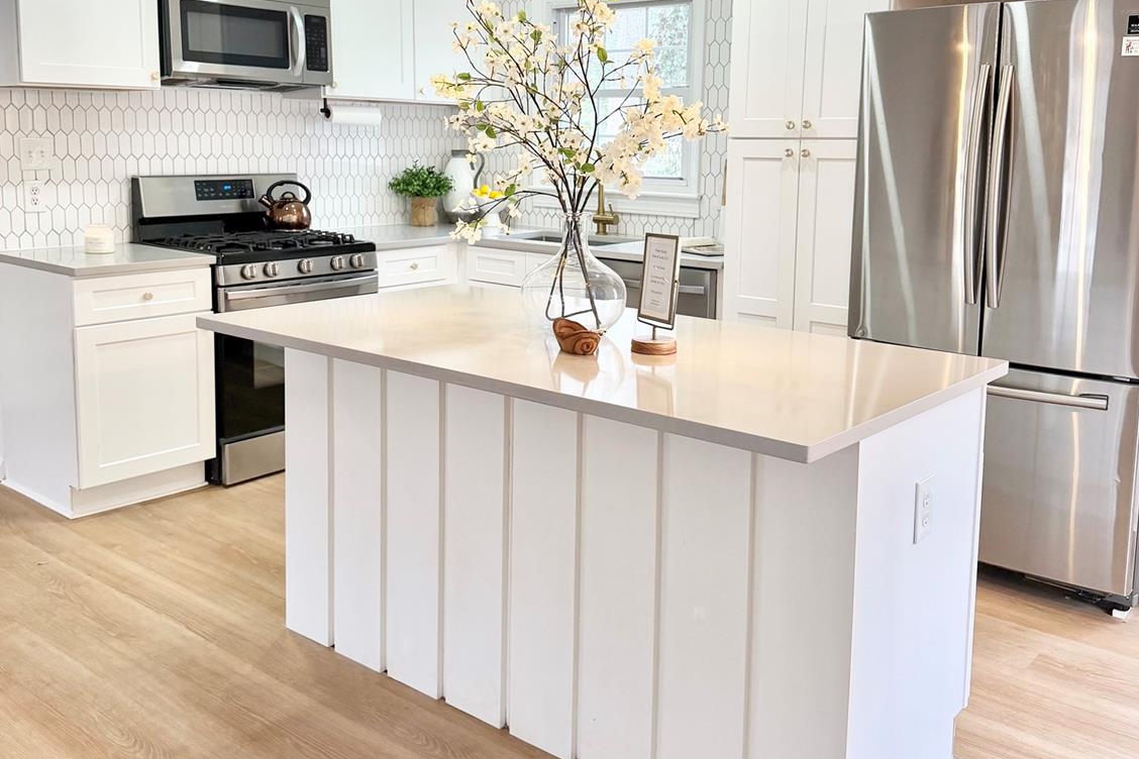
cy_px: 276
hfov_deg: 55.8
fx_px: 1076
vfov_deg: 38.6
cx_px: 565
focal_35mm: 34
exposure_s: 1/179
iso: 160
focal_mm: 6.76
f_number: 1.78
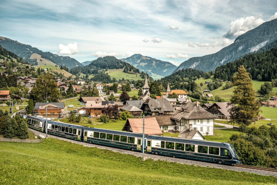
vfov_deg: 37.9
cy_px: 92
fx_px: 269
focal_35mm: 35
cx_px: 138
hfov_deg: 54.4
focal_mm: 35
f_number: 6.3
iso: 320
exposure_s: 1/1000
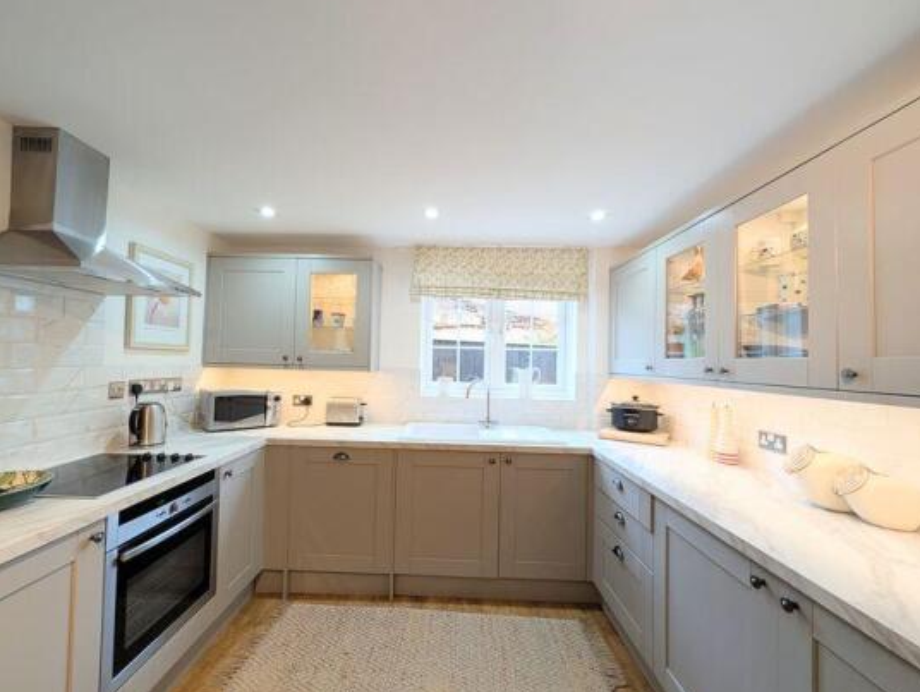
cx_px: 440
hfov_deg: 106.1
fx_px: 346
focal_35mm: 13
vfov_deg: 90.0
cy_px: 348
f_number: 1.7
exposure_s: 1/100
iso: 112
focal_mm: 2.02
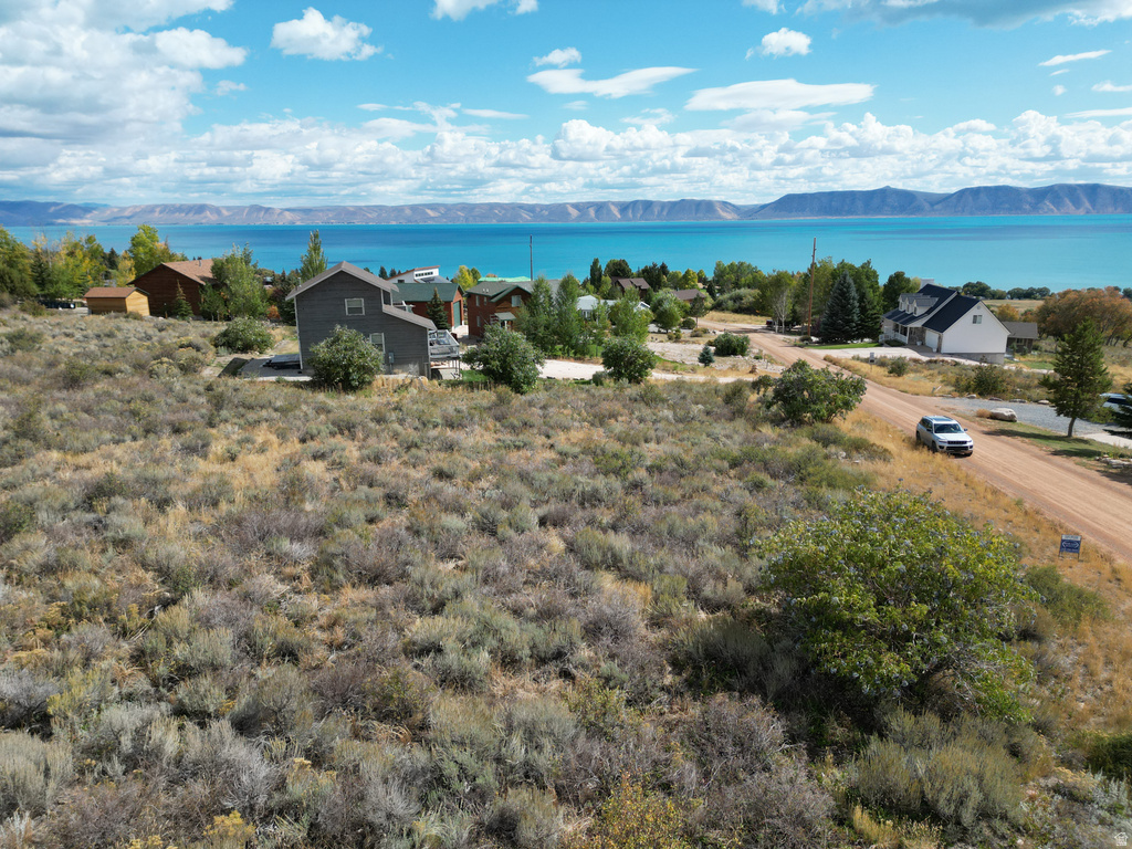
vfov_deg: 56.8
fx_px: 785
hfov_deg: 71.6
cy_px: 424
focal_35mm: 24
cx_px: 566
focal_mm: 6.72
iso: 140
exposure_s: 1/3200
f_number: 1.7
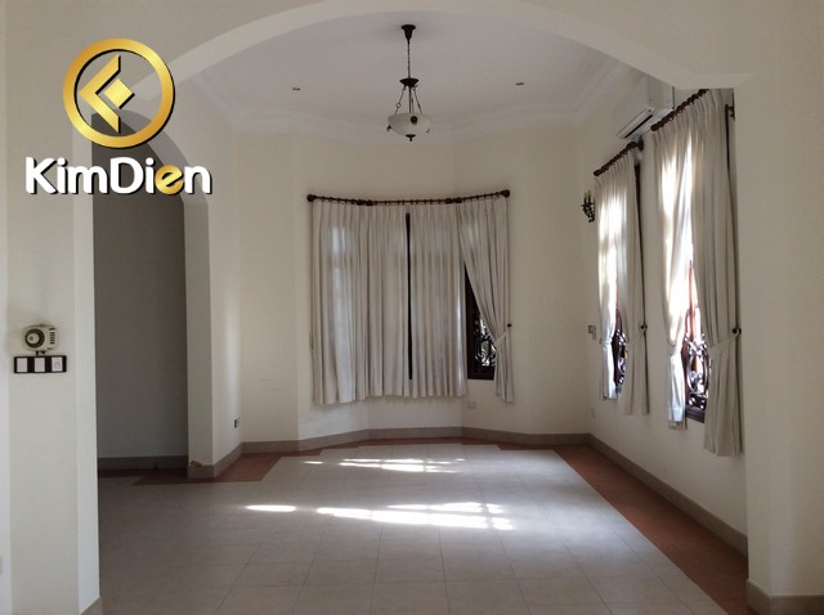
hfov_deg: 55.4
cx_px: 412
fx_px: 784
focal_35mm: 33
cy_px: 308
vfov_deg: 42.8
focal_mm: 3.3
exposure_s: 1/30
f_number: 2.4
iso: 40
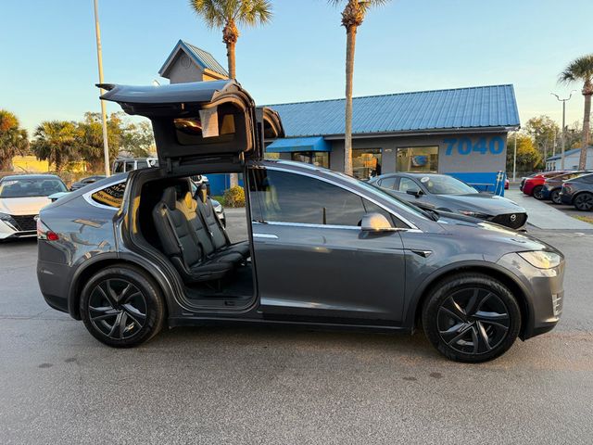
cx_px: 296
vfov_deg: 56.8
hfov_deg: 71.6
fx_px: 411
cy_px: 222
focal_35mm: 24
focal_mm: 6.76
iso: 100
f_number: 1.78
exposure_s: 1/356
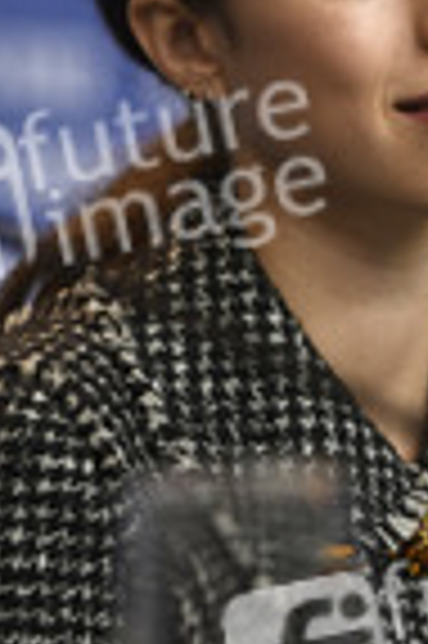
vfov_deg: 4.2
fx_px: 8741
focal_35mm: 489
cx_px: 586
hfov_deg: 2.8
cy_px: -36
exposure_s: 1/320
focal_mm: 175
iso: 800
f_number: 3.5
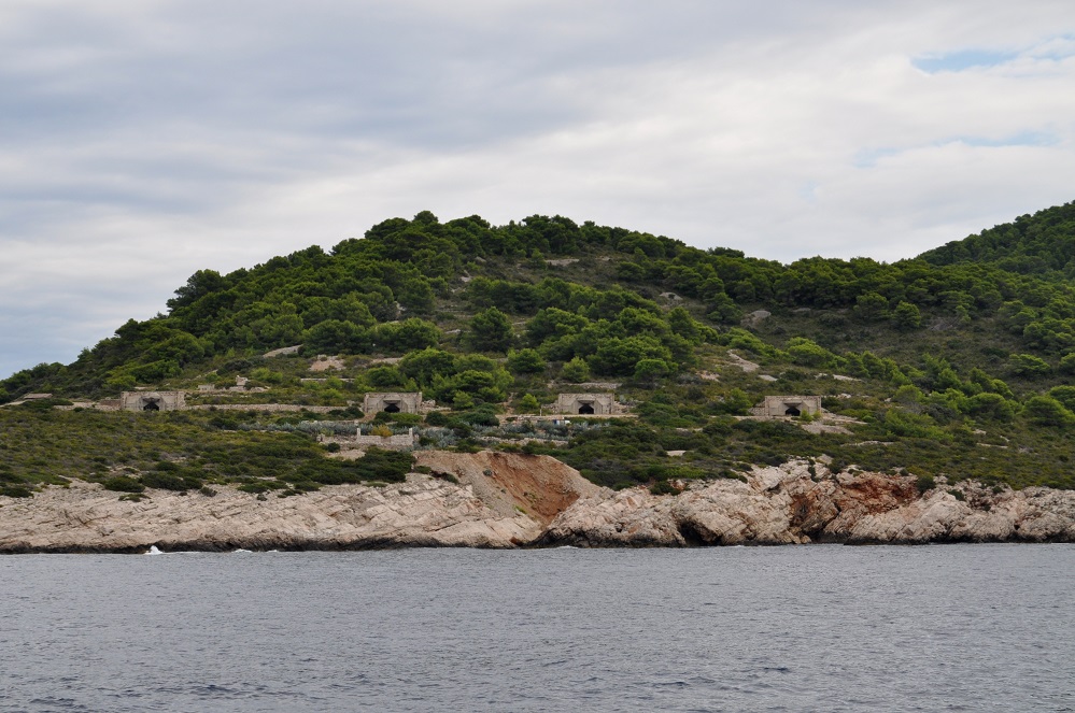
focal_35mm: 82
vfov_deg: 16.5
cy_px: 356
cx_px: 538
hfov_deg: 24.7
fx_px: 2460
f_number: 11
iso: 500
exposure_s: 1/500
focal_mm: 55
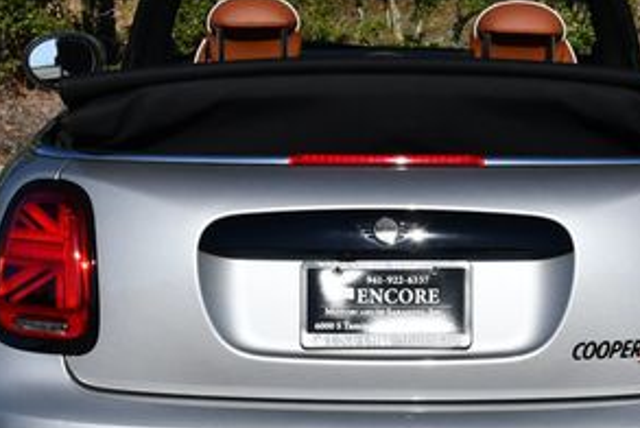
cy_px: 251
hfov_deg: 15.6
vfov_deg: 10.5
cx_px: 376
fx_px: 2331
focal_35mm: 131
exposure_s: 1/320
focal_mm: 30
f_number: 9
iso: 100
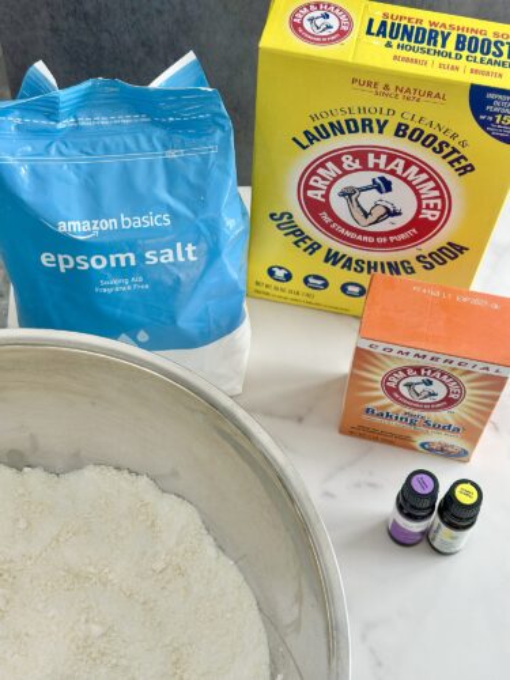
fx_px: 943
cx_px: 255
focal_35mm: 48
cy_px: 340
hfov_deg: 30.3
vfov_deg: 39.7
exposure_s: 1/120
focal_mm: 6.86
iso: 125
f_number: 1.78
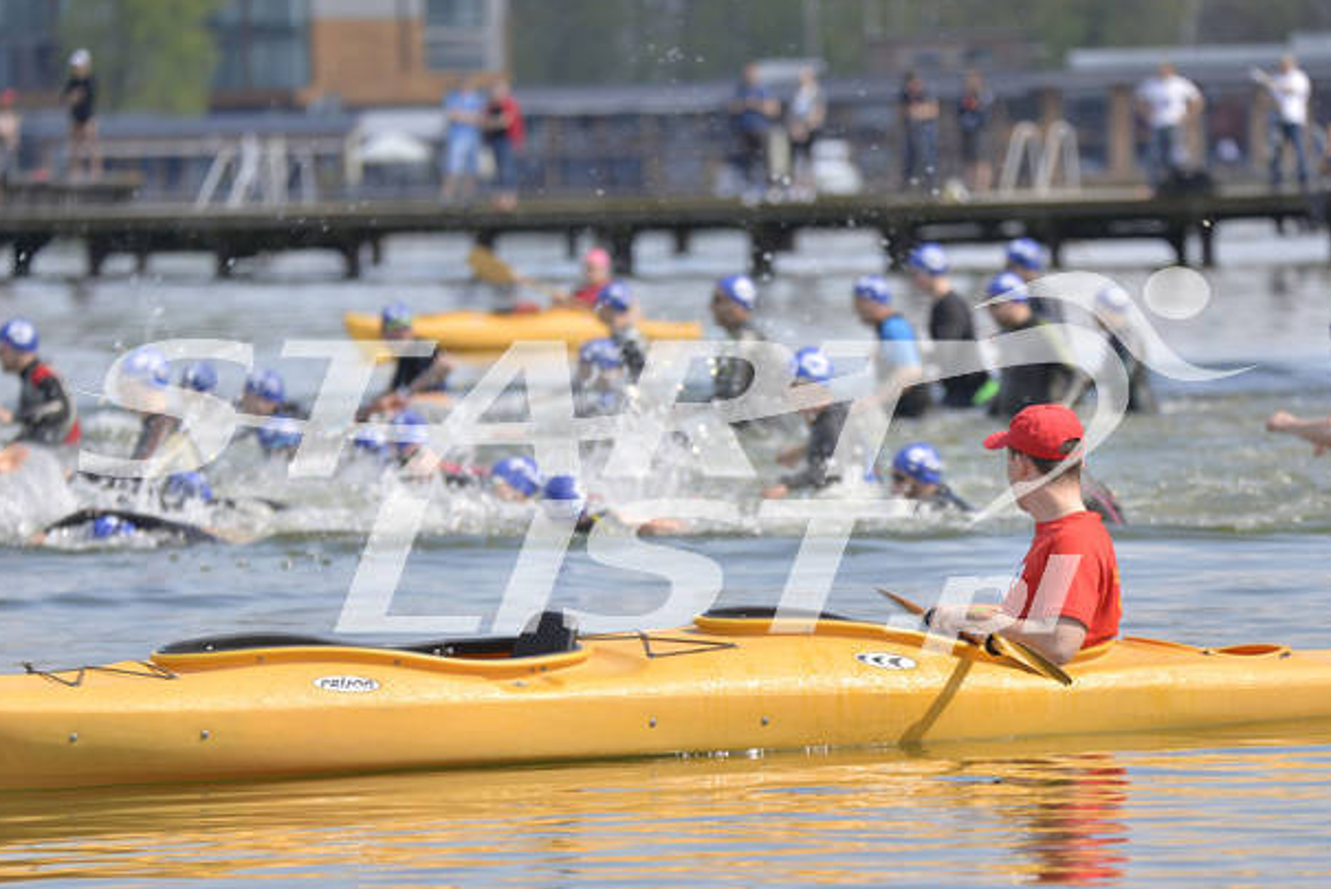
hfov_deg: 7.0
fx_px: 10948
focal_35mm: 296
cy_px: 461
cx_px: 658
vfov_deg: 4.6
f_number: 5.6
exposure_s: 1/4000
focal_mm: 280
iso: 800
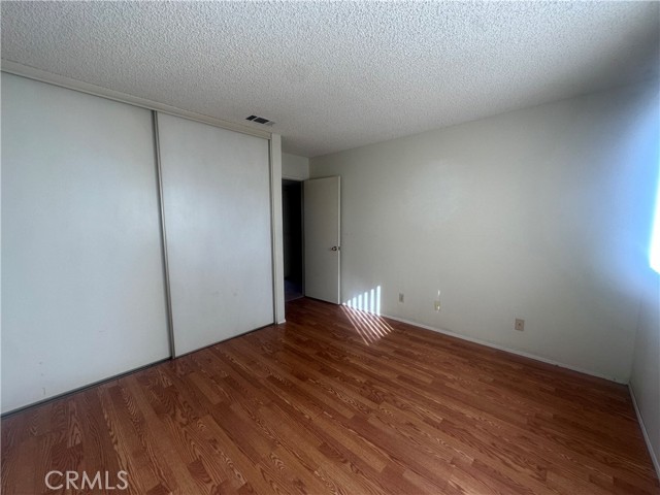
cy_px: 248
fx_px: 267
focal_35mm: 14
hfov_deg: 102.1
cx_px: 330
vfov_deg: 85.7
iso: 125
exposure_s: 1/120
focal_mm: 2.22
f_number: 2.2
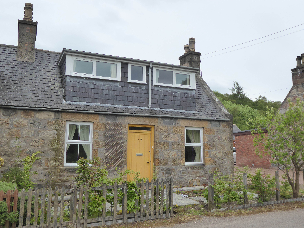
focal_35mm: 34
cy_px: 114
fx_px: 299
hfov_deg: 54.0
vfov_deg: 41.8
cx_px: 152
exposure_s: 1/320
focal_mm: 5.8
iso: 160
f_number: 3.6
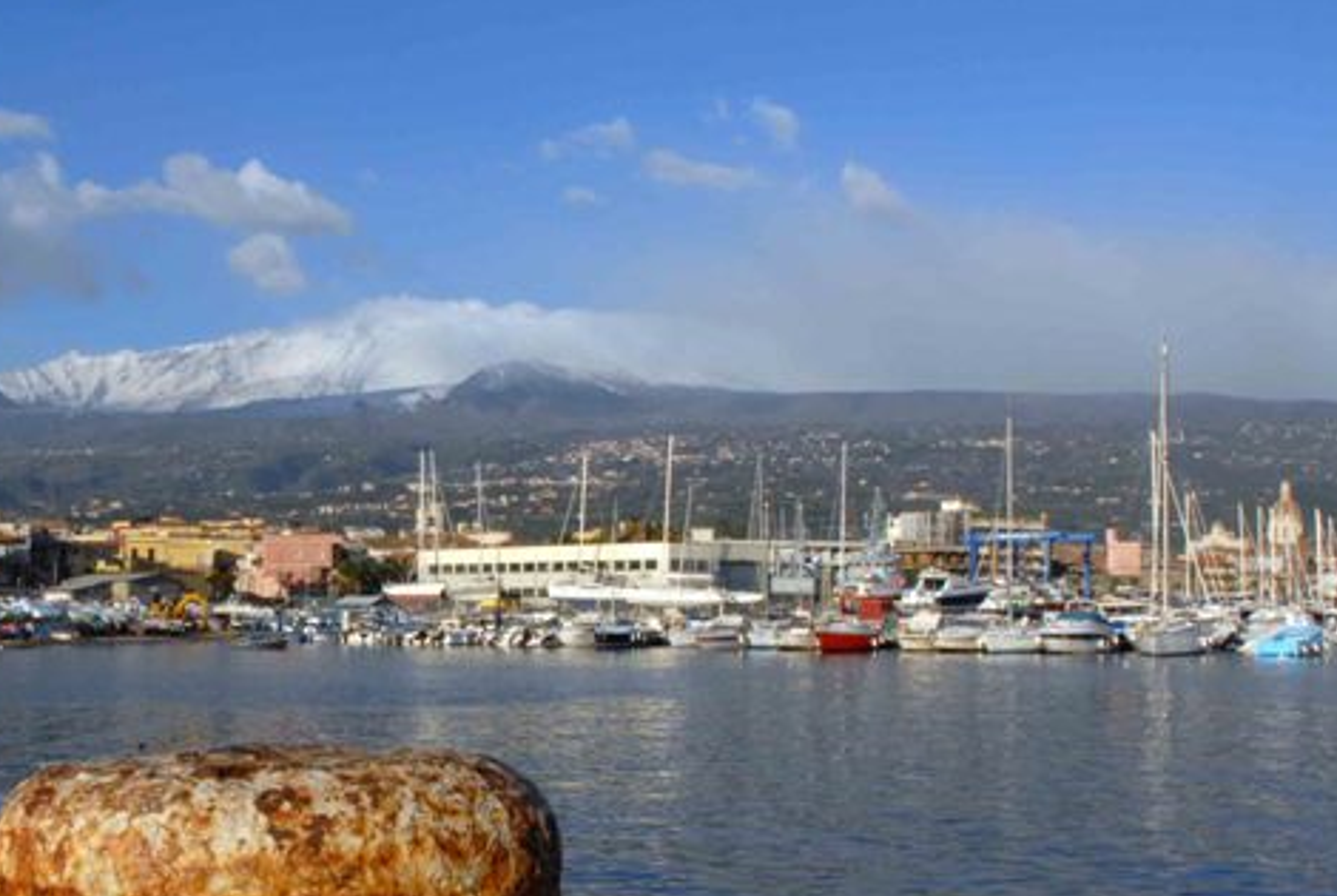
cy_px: 589
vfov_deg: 29.2
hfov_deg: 41.9
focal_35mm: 46
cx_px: 412
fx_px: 1711
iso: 100
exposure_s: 1/60
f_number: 22
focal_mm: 18
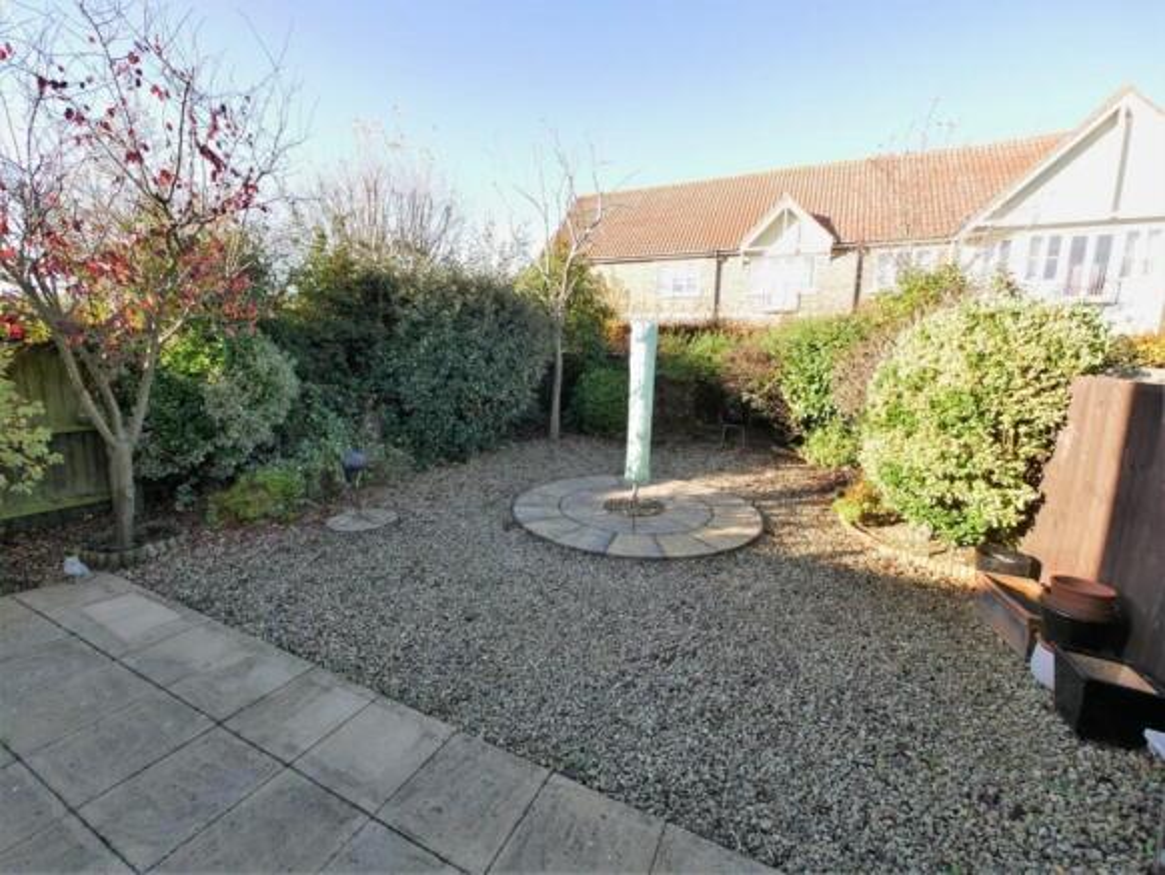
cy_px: 438
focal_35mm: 14
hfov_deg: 102.0
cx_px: 582
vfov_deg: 85.7
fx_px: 471
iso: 200
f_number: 5
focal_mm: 7
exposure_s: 1/160
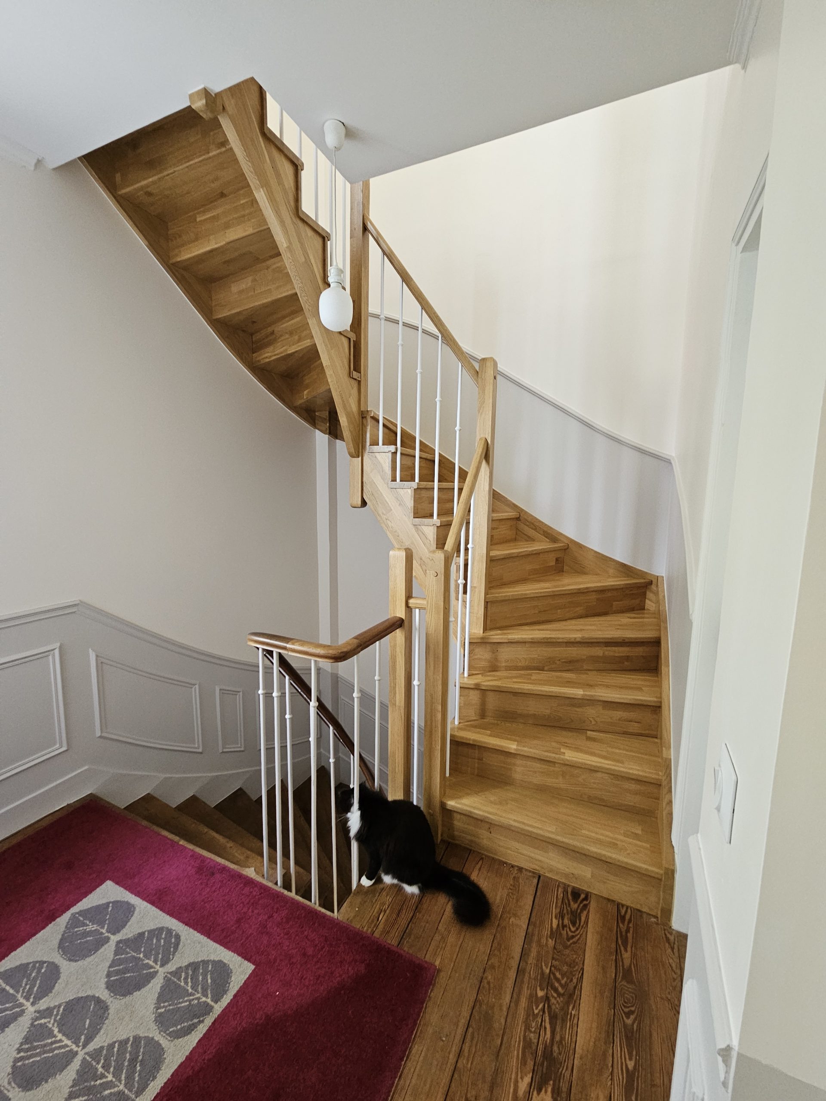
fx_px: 414
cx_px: 413
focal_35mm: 13
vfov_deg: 106.2
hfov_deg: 89.9
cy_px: 550
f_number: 2.2
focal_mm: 2.2
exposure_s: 1/50
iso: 400
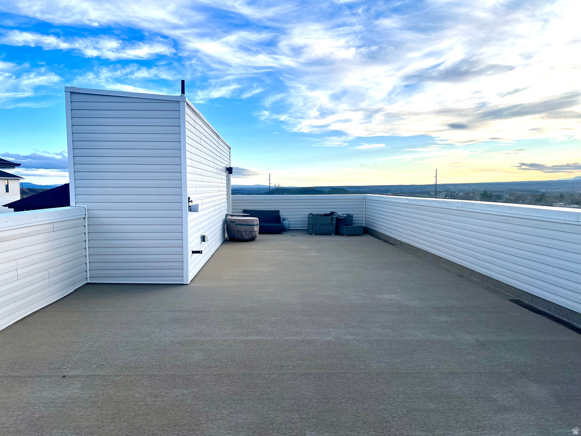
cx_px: 290
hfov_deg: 67.3
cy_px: 218
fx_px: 436
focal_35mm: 26
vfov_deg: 53.1
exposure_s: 1/2457
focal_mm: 5.7
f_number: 1.5
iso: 50
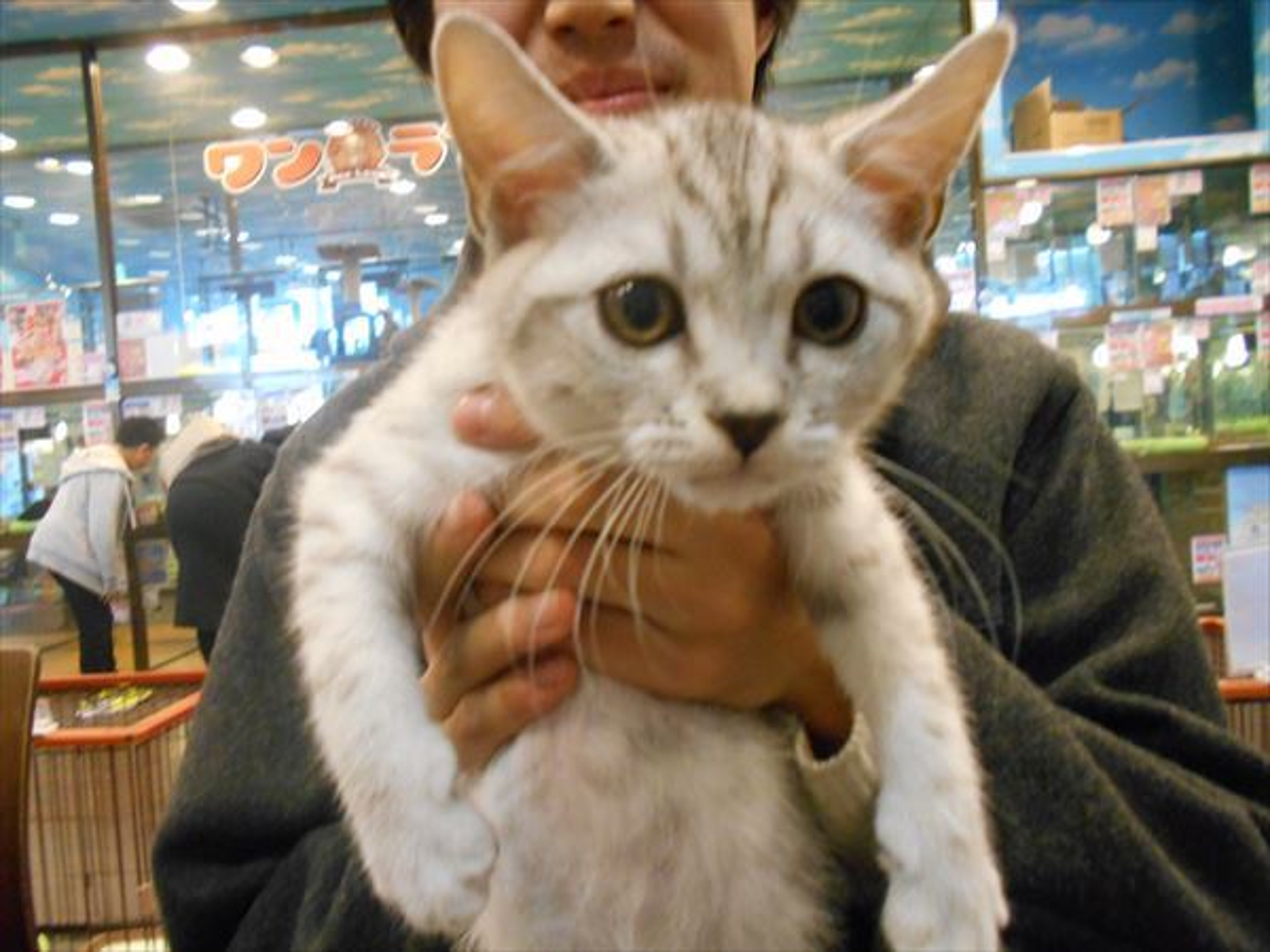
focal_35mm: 26
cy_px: 476
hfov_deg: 67.3
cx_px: 635
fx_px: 954
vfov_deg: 53.1
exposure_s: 1/50
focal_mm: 4.6
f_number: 3.2
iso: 800
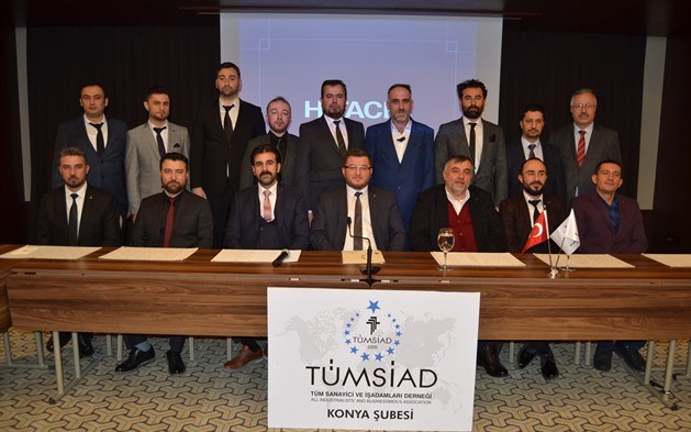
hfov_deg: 66.5
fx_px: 527
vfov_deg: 44.5
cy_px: 225
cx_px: 342
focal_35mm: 28
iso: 400
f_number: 3.5
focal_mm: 18
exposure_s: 1/60
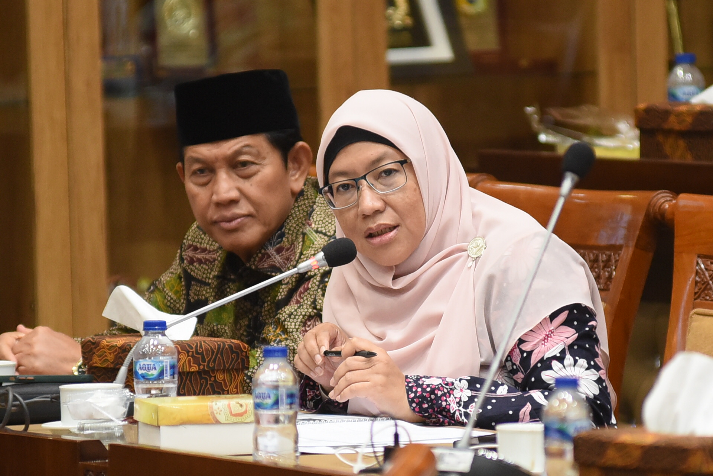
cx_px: 356
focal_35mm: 200
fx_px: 3961
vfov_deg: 6.9
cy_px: 238
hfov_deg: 10.3
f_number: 2.8
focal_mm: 200
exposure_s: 1/320
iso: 2500
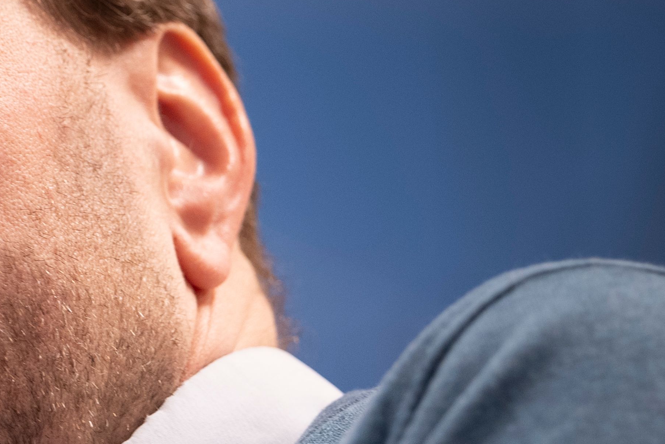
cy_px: 297
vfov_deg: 2.5
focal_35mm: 555
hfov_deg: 3.7
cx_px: 46
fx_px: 10252
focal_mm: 168
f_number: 3.4
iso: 800
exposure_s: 1/50
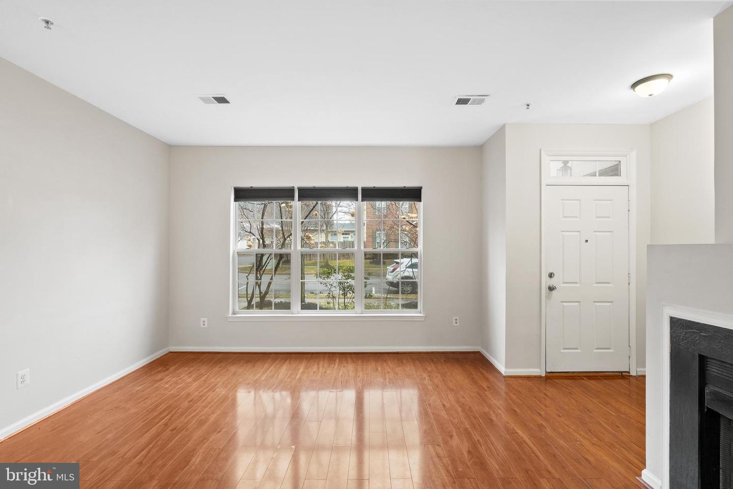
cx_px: 366
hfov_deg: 96.7
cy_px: 244
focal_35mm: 16
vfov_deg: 73.8
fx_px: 326
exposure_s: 1/5
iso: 800
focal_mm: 16
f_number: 8
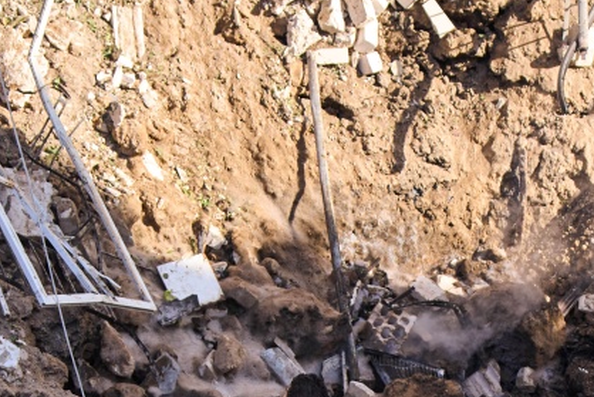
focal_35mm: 251
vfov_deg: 5.5
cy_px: 464
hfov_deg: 8.2
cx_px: 405
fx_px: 4143
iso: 250
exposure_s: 1/500
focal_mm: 70
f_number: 4
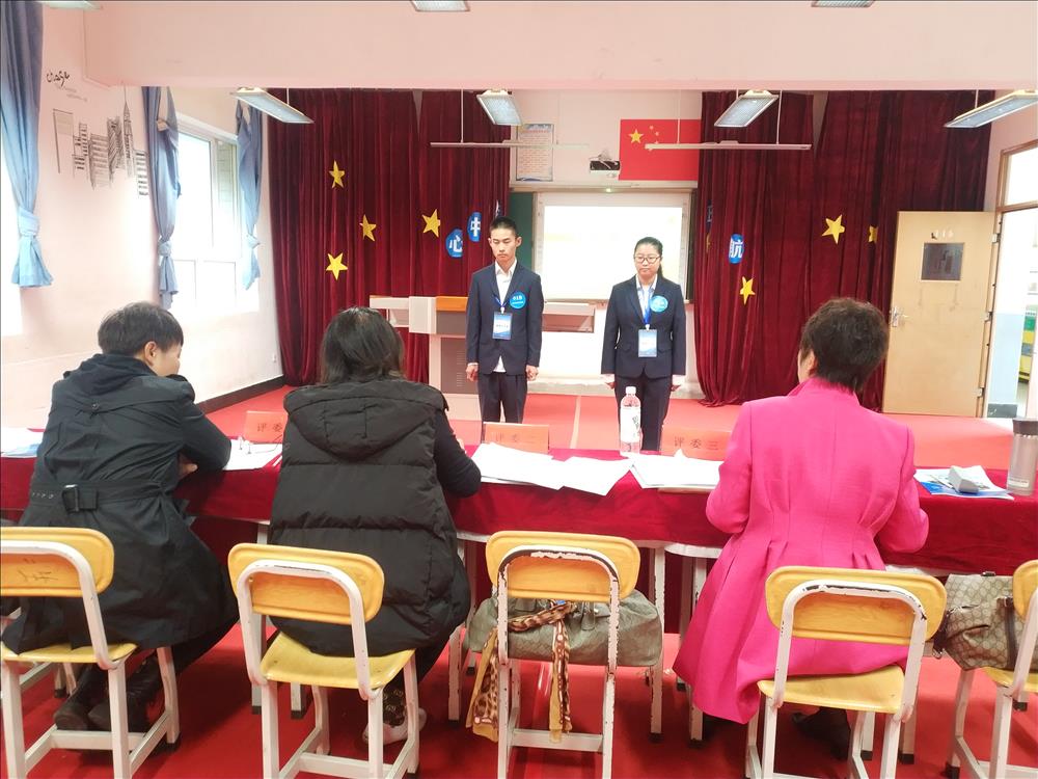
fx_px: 960
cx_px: 519
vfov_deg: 44.2
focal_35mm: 32
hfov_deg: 56.8
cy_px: 390
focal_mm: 4.5
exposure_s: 1/17
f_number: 2
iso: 460
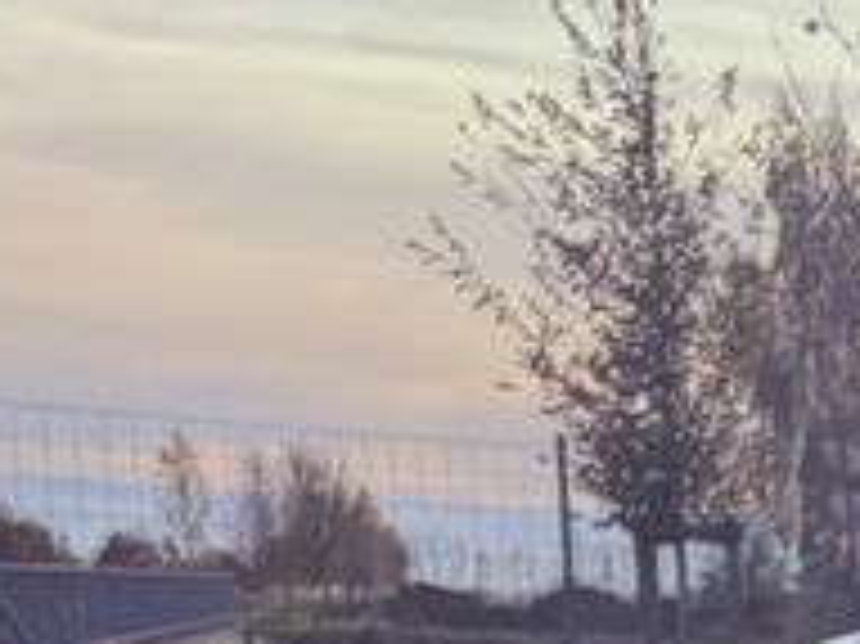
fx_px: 3203
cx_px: 2251
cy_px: 1216
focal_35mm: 129
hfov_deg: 11.6
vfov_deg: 10.7
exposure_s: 1/11905
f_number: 1.78
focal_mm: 6.76
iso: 100
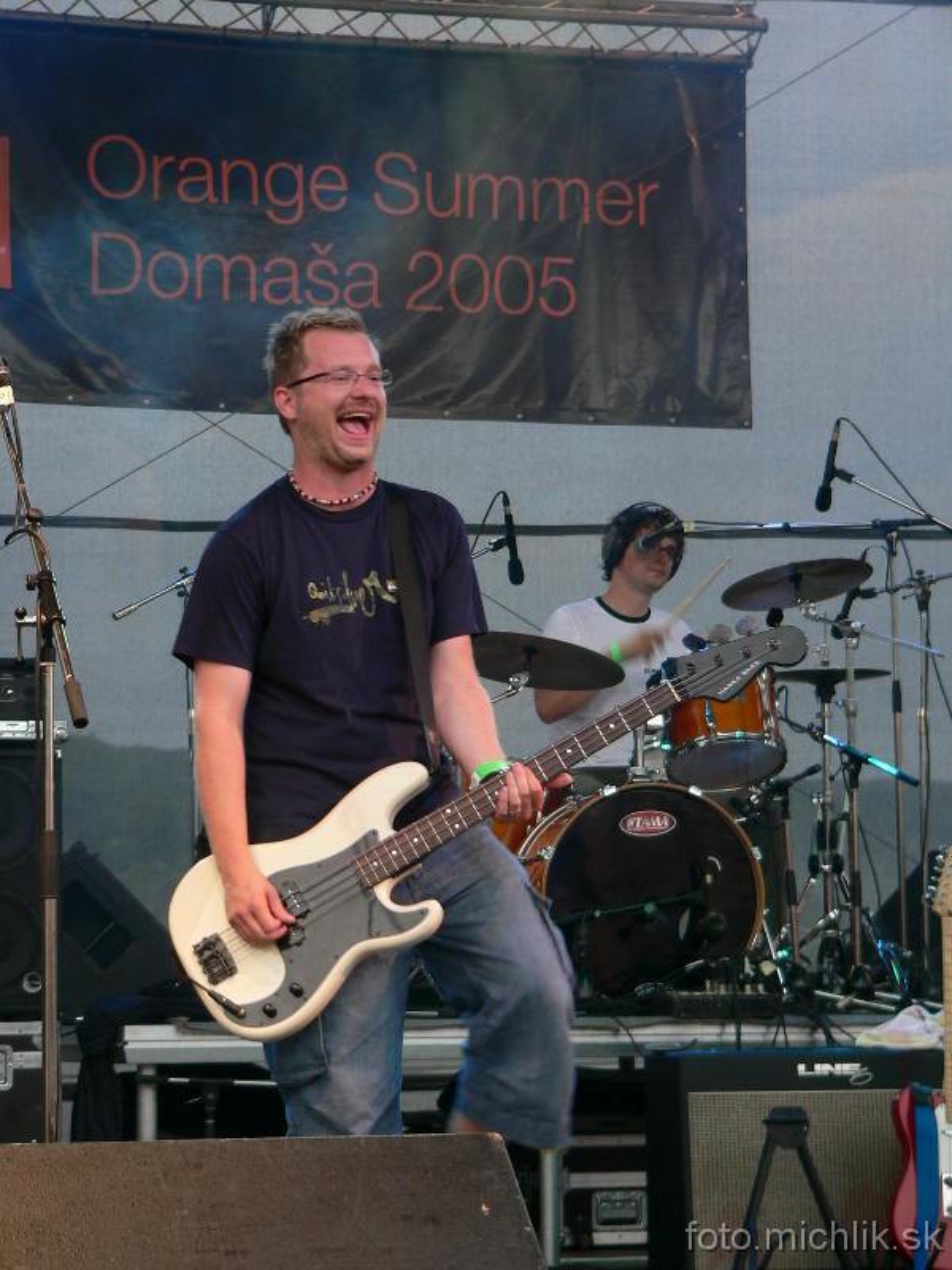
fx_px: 3997
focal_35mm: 109
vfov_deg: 18.0
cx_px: 476
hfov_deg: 13.6
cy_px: 635
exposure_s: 1/40
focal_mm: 18.1
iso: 100
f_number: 2.8
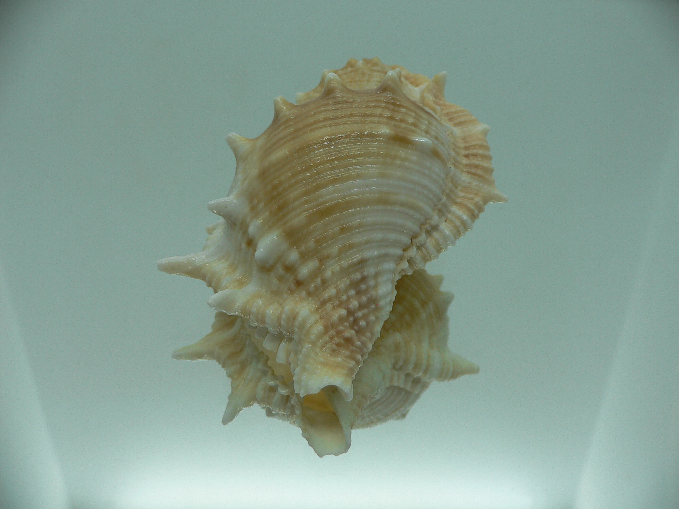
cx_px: 340
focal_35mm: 35
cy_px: 254
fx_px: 687
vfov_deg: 40.7
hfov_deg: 52.6
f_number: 2.8
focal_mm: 4.6
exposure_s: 1/80
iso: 80
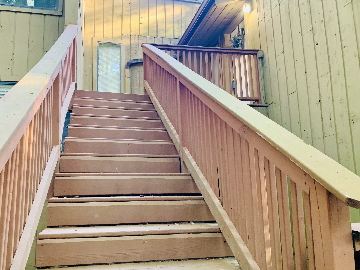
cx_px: 168
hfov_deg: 61.6
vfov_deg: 48.2
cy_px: 141
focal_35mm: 29
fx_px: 302
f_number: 1.8
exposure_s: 1/55
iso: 400
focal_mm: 4.25
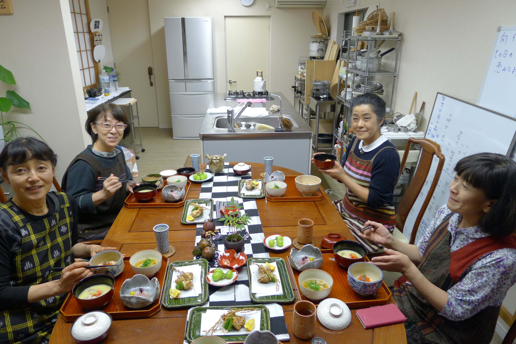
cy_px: 172
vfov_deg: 53.2
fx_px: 344
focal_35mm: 24
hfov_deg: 73.7
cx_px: 258
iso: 200
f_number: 2
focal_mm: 5.1
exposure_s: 1/60
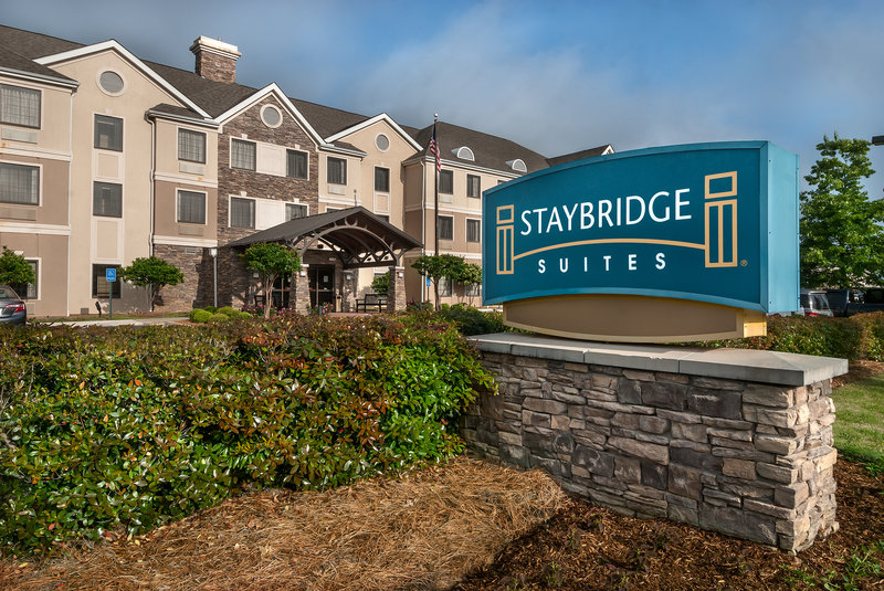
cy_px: 296
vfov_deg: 56.3
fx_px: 553
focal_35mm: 22
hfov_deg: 77.3
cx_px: 442
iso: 200
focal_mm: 15
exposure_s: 1/320
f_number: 16
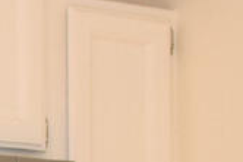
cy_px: 447
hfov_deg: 8.5
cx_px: -224
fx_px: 1561
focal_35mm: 231
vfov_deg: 5.6
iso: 1250
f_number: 4
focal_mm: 20
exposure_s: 1/60
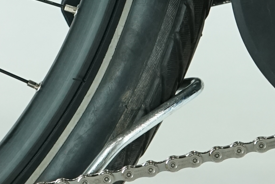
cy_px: -52
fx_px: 1574
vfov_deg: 6.6
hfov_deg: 10.0
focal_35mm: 206
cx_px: 66
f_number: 5.6
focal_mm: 40
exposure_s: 1/200
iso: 1600
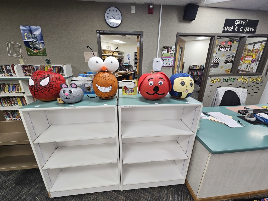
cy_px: 100
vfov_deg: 89.9
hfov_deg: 106.2
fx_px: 101
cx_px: 134
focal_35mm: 13
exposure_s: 1/60
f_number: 2.2
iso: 100
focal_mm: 2.2
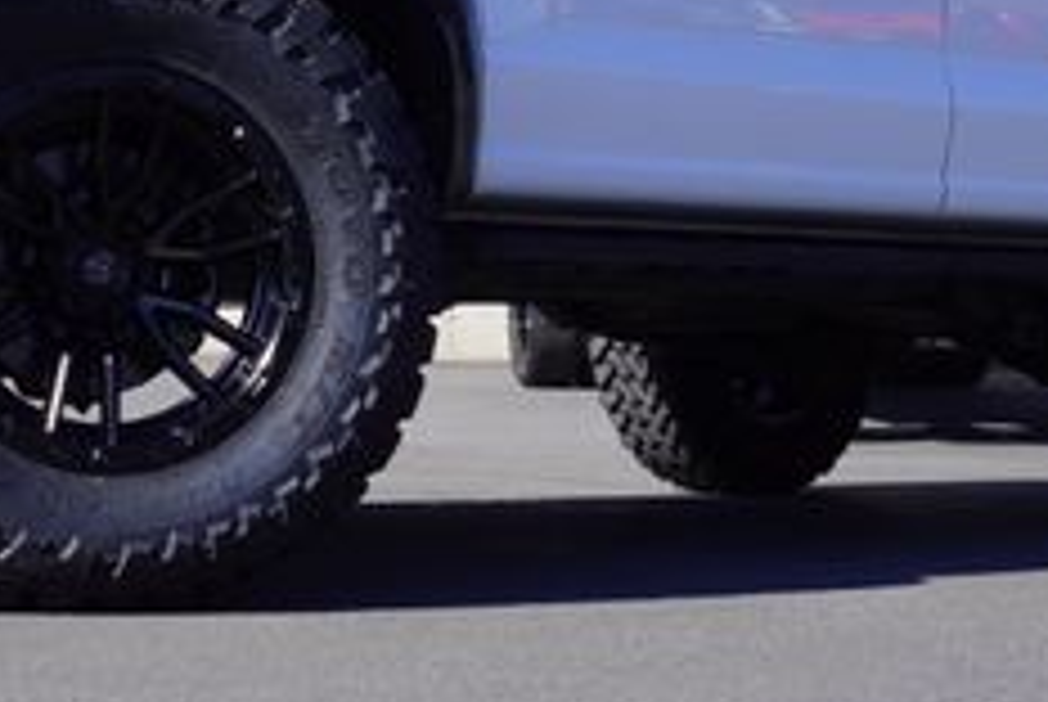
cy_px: -176
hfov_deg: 20.5
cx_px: 324
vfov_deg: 13.4
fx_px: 2886
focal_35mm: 99
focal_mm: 24
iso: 100
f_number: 9
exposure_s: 1/125
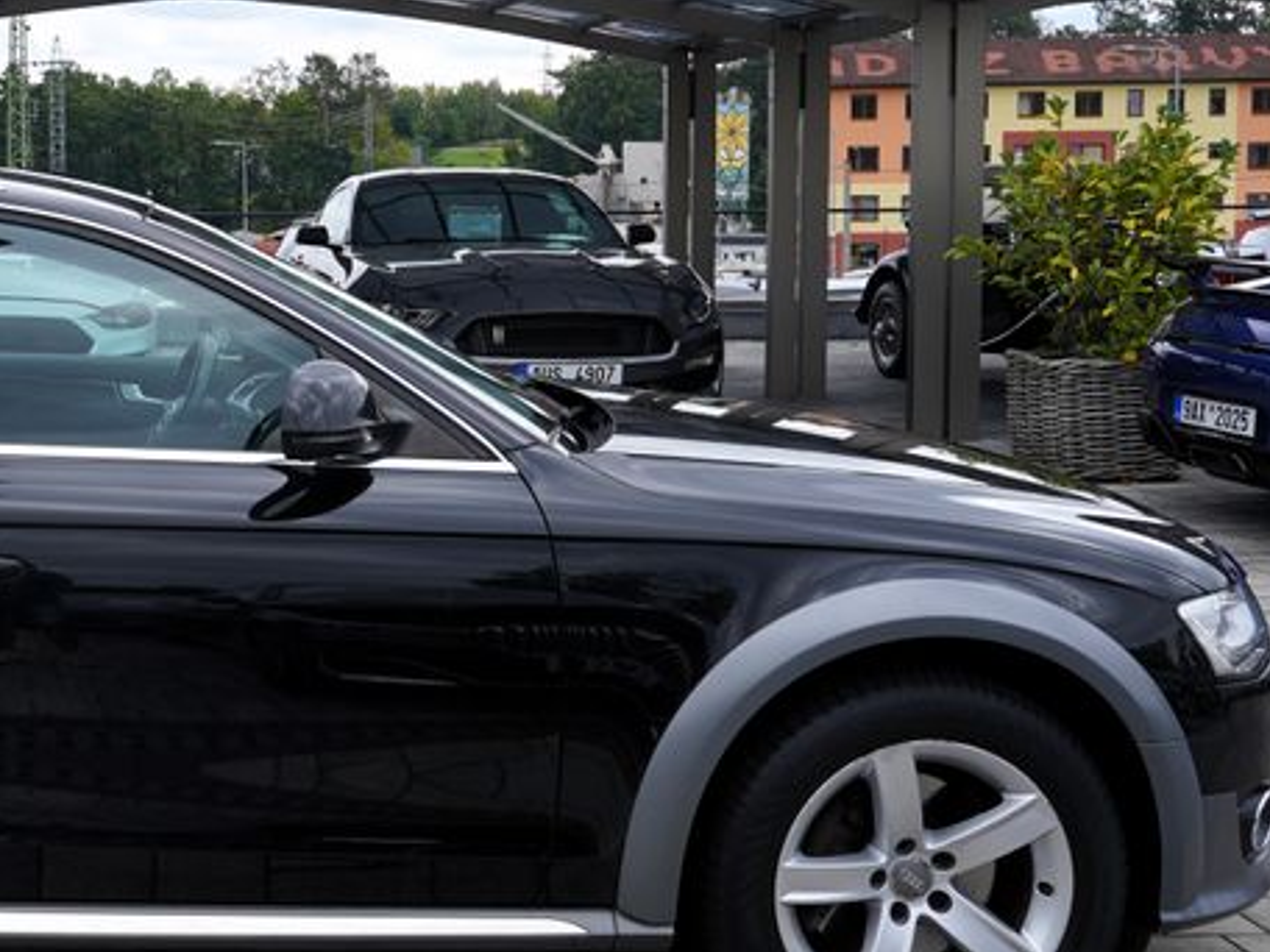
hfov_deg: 31.6
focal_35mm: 56
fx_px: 2055
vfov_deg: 26.0
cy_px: 316
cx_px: -11
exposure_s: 1/200
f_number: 7.1
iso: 100
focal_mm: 26
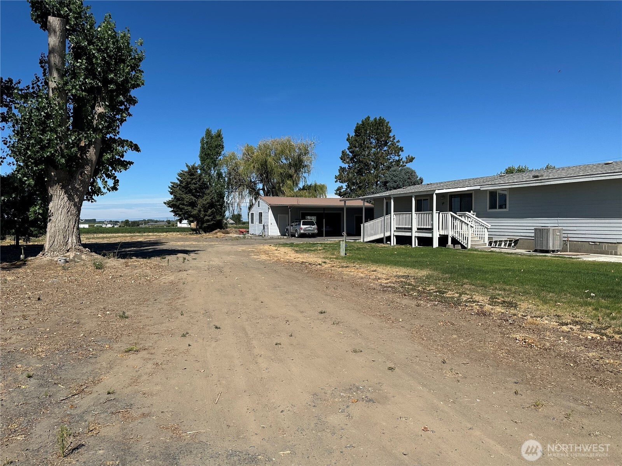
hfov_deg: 71.6
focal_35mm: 24
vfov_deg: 56.8
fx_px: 431
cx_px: 311
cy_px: 233
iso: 80
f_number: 1.78
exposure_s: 1/6211
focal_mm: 6.86
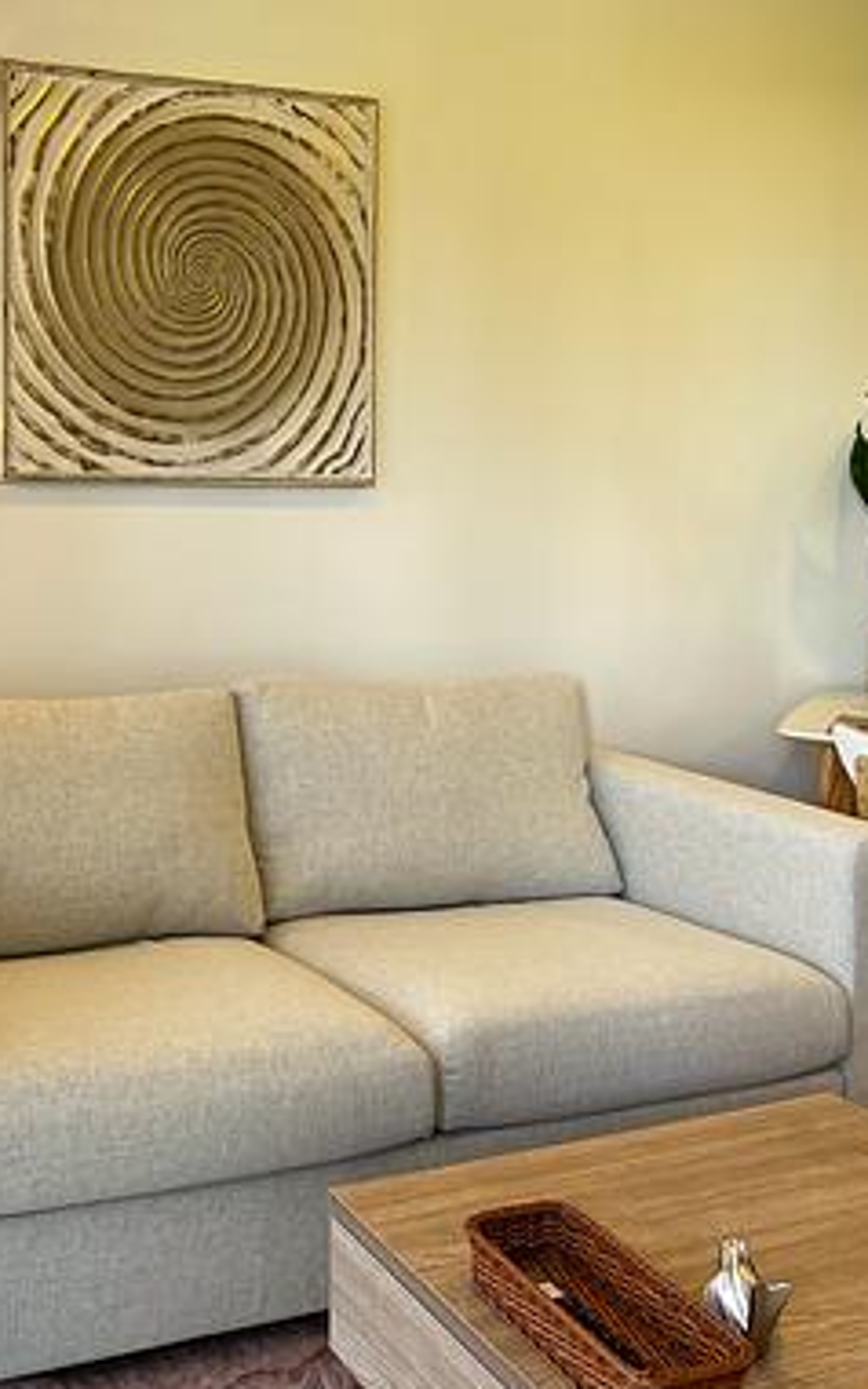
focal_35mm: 37
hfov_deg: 34.4
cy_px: 696
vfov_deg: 52.8
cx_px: 387
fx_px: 1401
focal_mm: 5.7
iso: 64
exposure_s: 1/120
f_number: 1.5
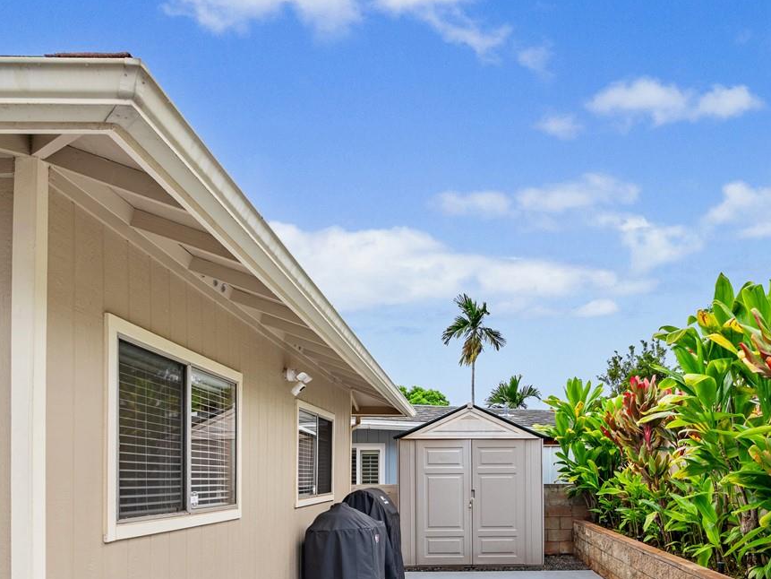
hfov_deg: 66.2
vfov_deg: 49.4
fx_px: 579
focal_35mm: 26
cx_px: 485
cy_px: 477
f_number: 4
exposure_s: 1/2500
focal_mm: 7
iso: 100
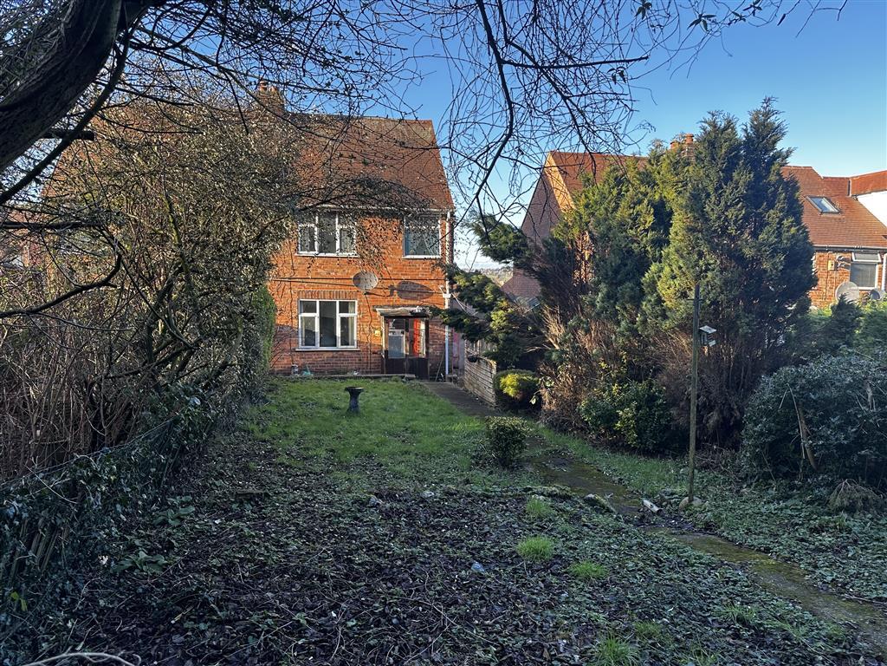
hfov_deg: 71.6
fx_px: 615
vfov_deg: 56.8
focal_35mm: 24
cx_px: 444
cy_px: 333
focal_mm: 6.86
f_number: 1.78
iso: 80
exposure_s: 1/387
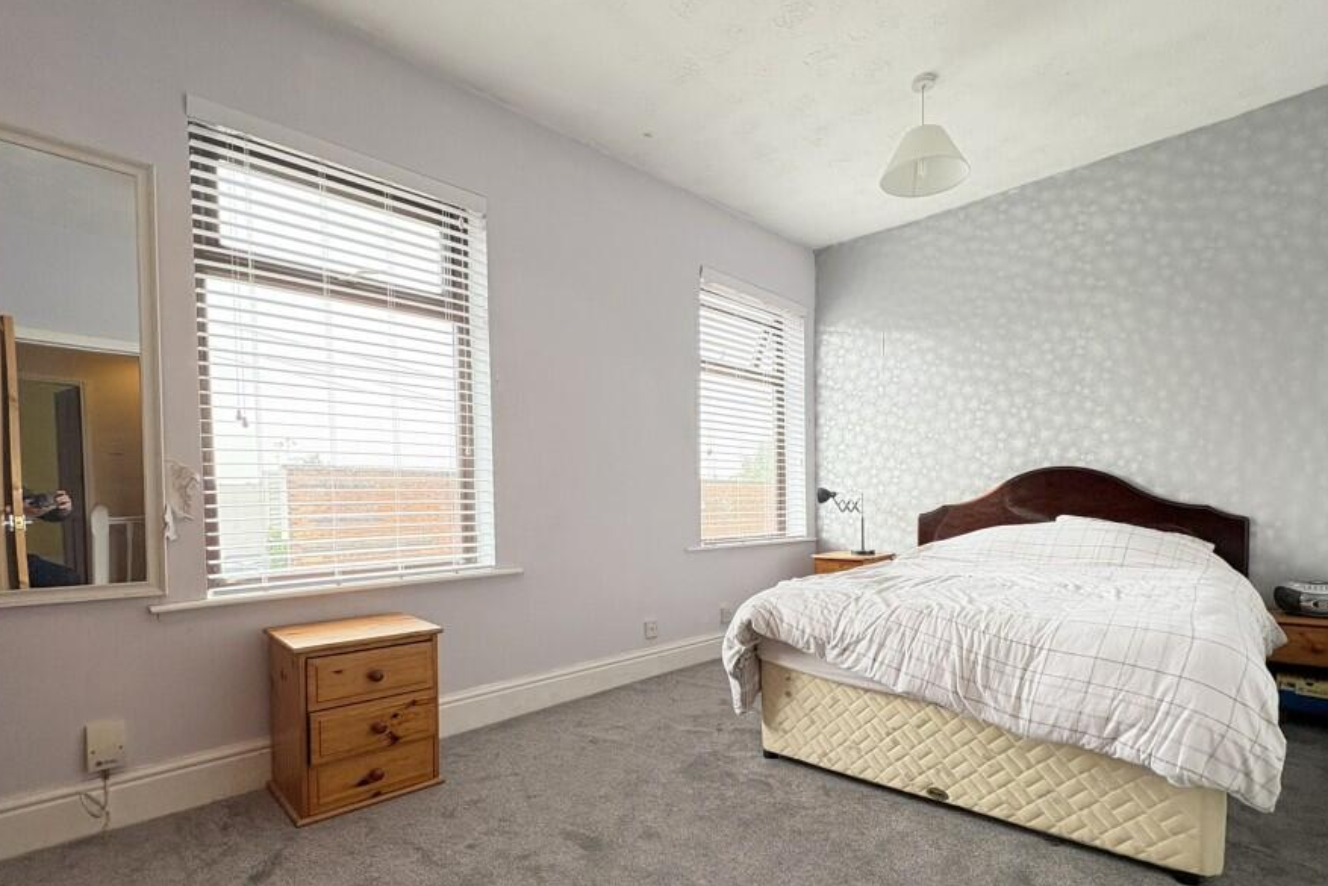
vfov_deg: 69.8
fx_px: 627
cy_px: 526
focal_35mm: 17
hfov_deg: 93.1
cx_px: 706
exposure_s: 1/99
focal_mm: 2.22
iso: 200
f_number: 2.2
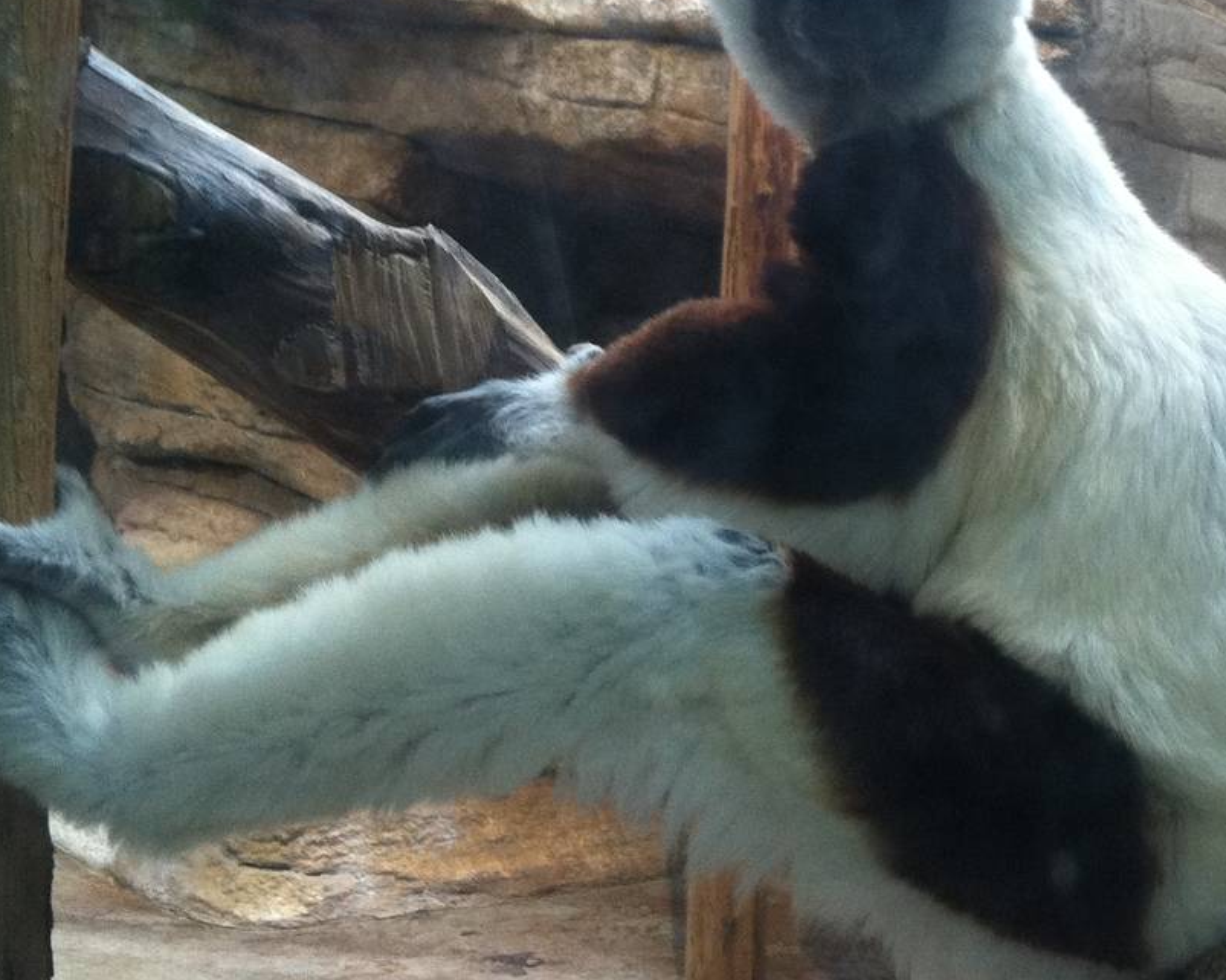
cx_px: 944
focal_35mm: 68
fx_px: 2467
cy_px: 282
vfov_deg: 22.3
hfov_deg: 27.5
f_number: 2.8
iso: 160
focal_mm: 3.85
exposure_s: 1/15
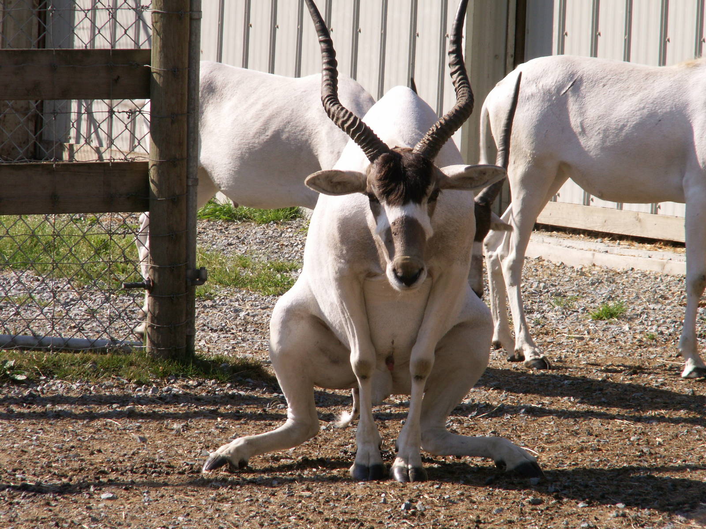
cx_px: 353
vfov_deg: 6.1
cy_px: 264
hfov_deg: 8.1
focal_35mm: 244
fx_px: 4976
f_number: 8
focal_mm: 40
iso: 50
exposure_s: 1/125
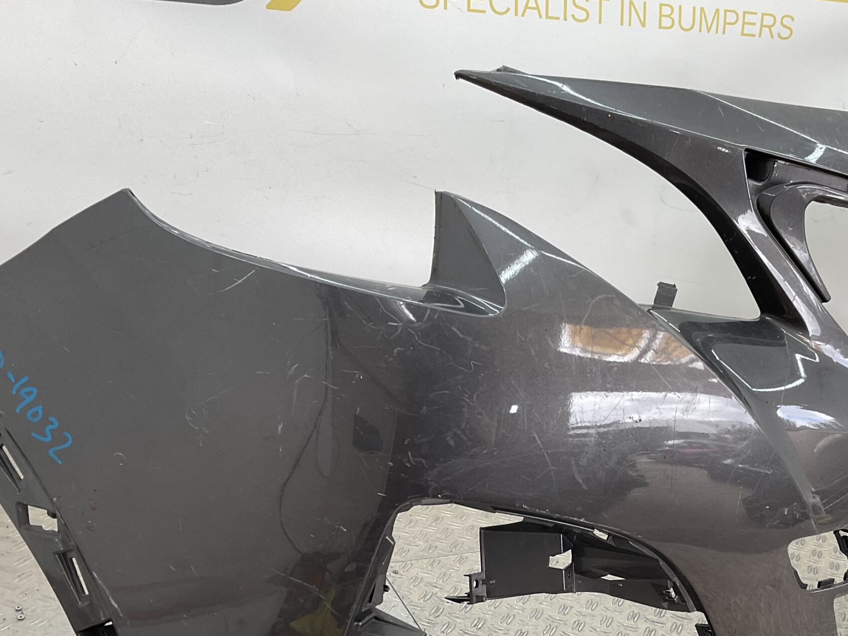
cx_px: 506
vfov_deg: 32.3
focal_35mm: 44
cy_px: 477
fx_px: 1078
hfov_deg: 42.8
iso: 20
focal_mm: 3
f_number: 1.8
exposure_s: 1/100
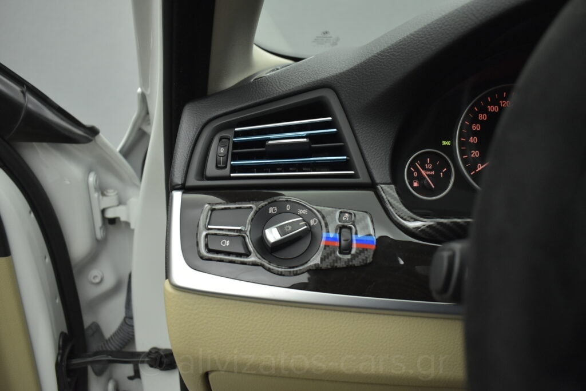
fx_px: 489
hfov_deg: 61.9
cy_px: 196
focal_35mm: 30
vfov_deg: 43.7
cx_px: 293
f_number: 3.8
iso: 1600
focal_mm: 20
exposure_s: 1/125
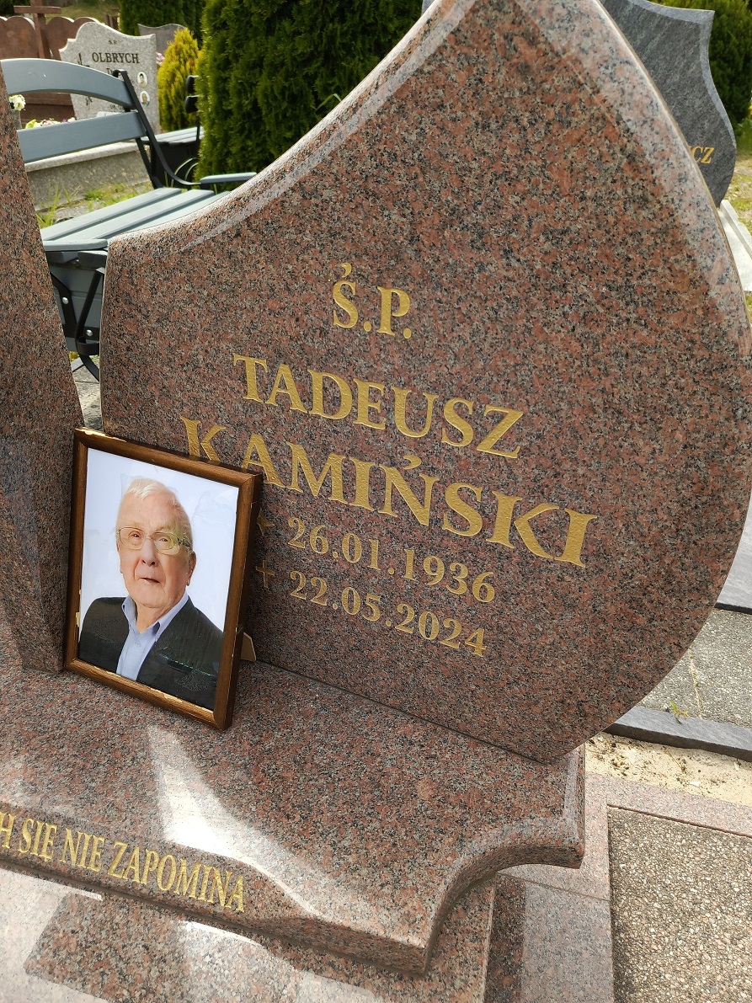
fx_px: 695
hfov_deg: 56.8
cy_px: 502
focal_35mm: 24
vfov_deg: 71.6
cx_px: 376
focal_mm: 5.25
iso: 61
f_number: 1.75
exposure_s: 1/200
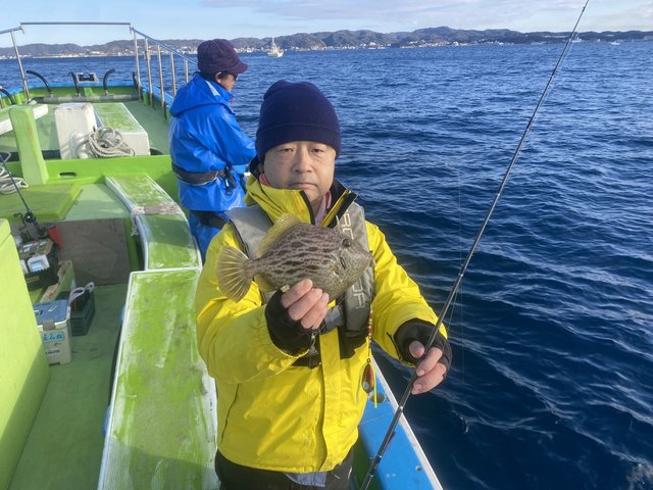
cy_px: 245
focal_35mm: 26
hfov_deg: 67.3
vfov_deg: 53.1
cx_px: 326
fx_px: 490
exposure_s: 1/1063
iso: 32
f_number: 1.8
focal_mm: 4.25
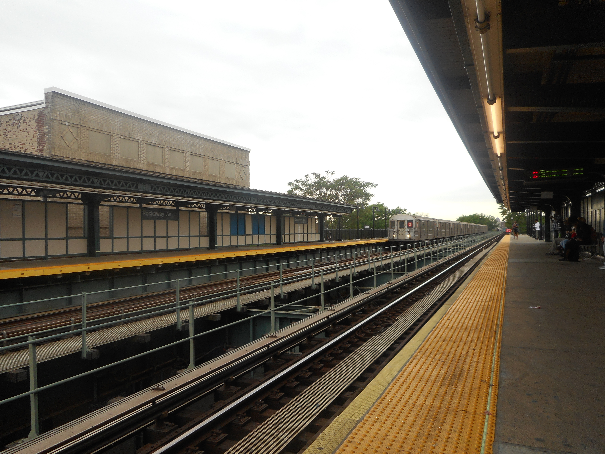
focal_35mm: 25
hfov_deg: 69.4
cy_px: 227
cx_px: 302
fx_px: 437
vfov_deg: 54.9
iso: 80
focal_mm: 4.5
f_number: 3.7
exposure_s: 1/125
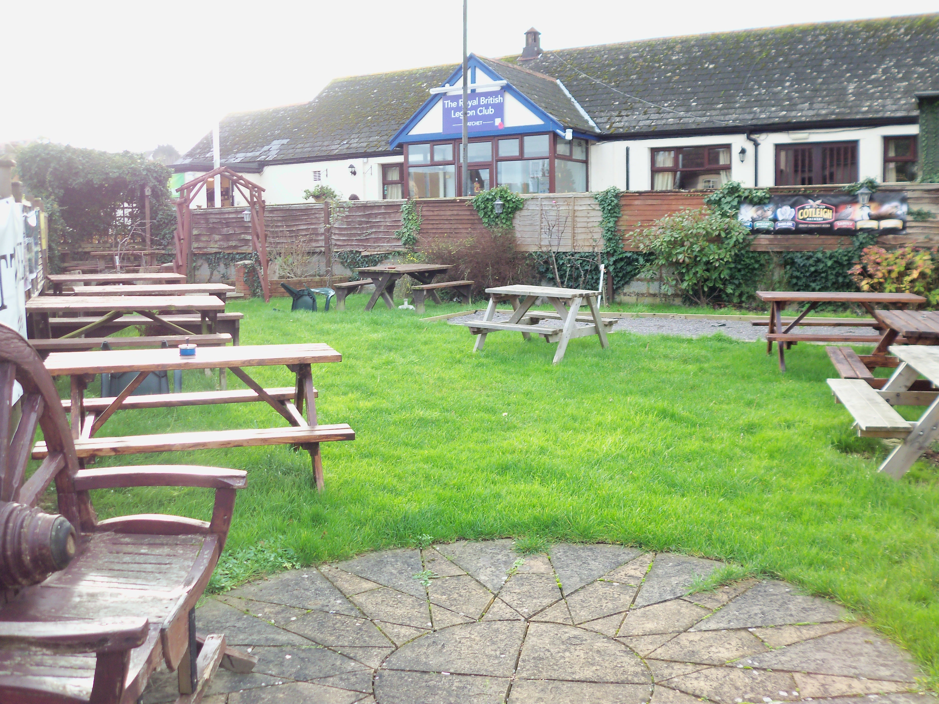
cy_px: 352
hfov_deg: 54.0
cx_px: 470
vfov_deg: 41.8
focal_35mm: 34
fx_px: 922
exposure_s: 1/50
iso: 80
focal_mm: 5.7
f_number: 2.9
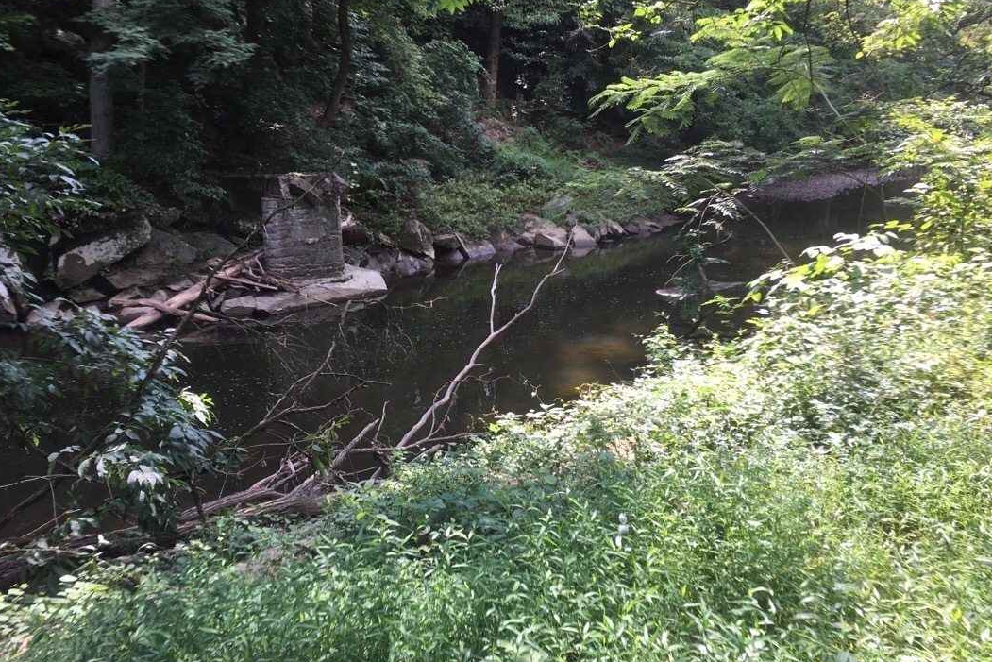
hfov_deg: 60.3
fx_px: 854
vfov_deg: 42.3
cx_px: 497
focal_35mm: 31
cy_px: 314
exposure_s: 1/170
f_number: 2.2
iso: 25
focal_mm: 4.15
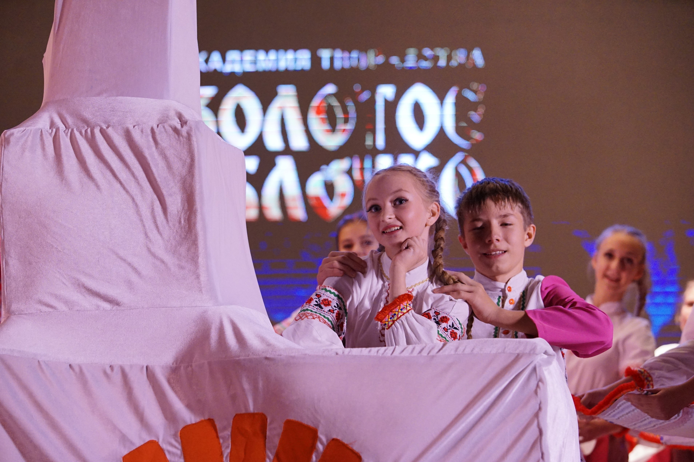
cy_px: 231
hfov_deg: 18.6
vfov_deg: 12.4
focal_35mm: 110
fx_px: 2120
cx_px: 347
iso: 3200
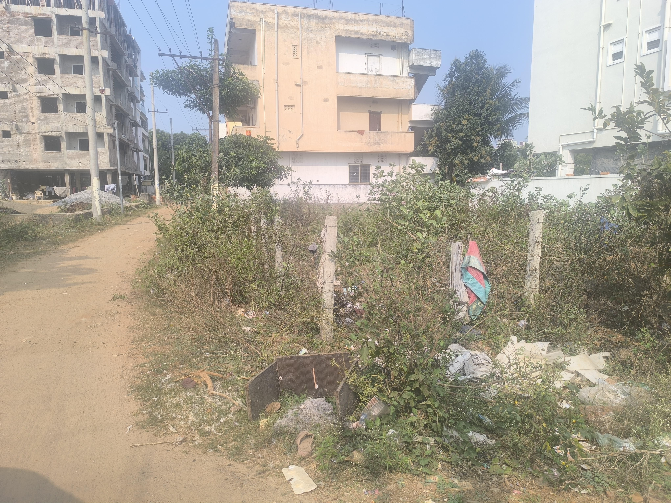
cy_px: 252
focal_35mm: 23
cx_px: 336
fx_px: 446
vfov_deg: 58.9
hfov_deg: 73.9
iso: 50
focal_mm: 6.14
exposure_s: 1/615
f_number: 1.65
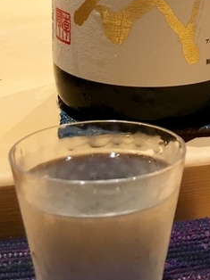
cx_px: 153
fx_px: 599
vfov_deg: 24.0
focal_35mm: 74
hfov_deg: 19.8
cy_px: -56
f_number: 2.2
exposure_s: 1/30
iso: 40
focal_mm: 4.15
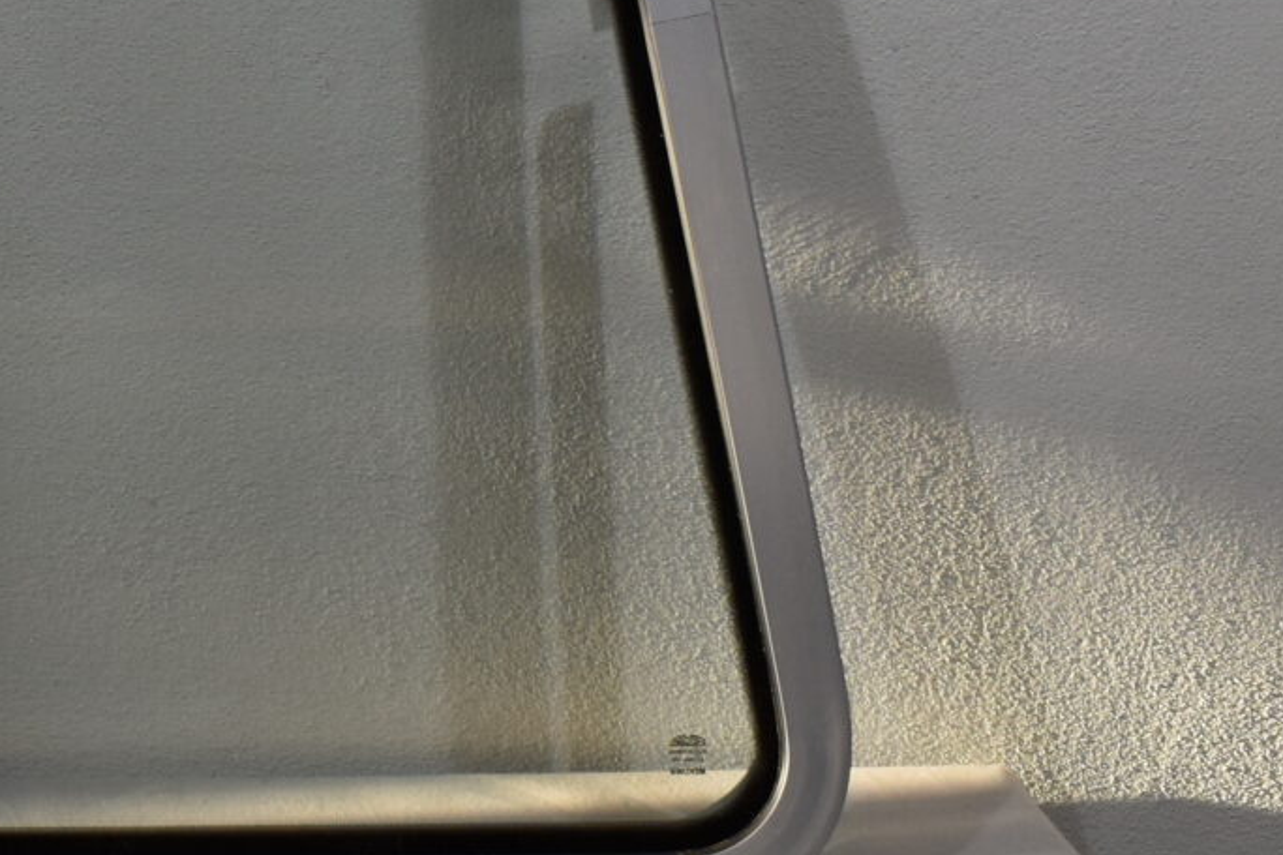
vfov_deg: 13.3
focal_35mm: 101
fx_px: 3599
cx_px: -180
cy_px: -63
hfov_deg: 19.3
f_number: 5.6
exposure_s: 1/250
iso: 400
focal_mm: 18
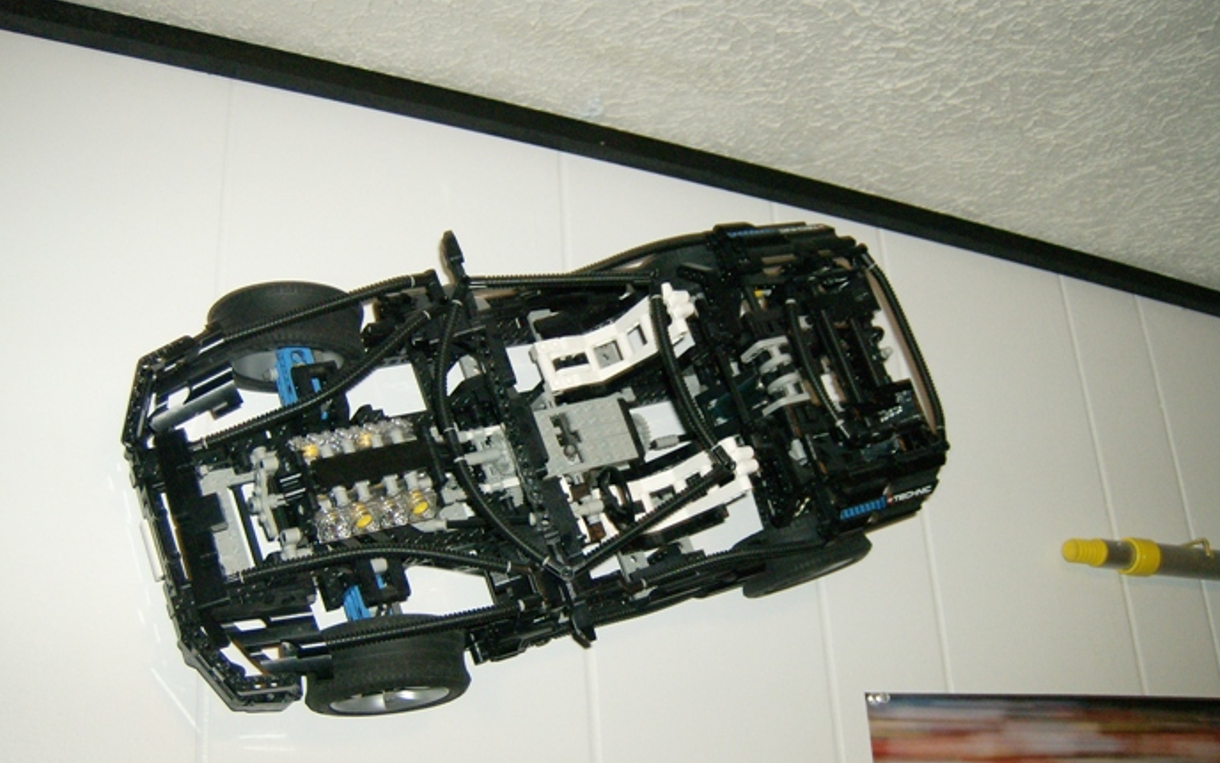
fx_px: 1297
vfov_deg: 32.7
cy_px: 435
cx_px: 605
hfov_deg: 50.4
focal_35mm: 39
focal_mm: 6
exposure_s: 1/60
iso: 200
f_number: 2.8
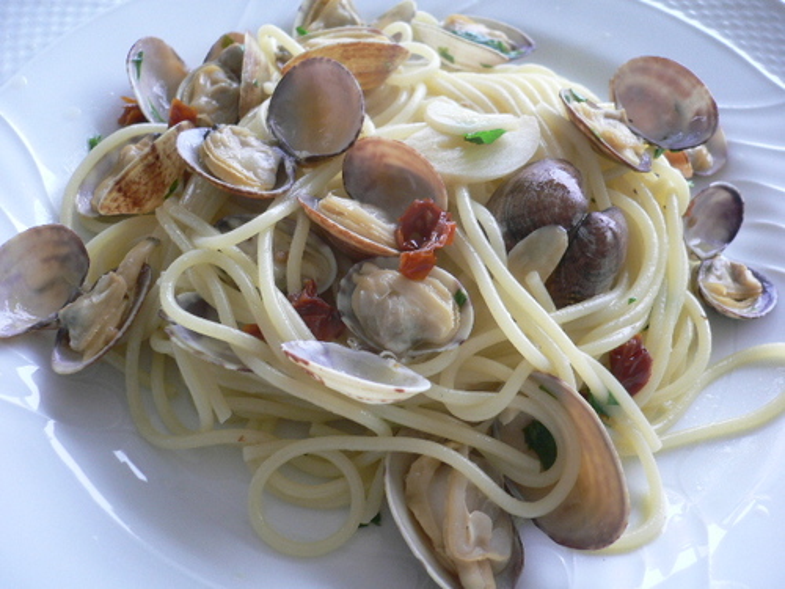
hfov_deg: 52.6
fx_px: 794
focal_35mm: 35
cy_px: 294
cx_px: 392
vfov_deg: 40.7
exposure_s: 1/50
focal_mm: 5.8
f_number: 2.8
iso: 100
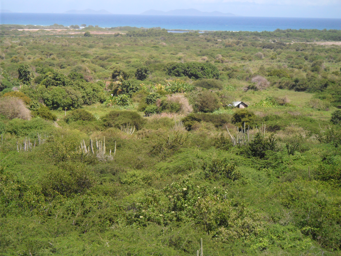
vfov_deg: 14.1
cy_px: 128
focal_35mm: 105
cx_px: 170
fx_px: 1034
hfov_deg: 18.7
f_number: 5.6
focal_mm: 18.9
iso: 80
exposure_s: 1/250
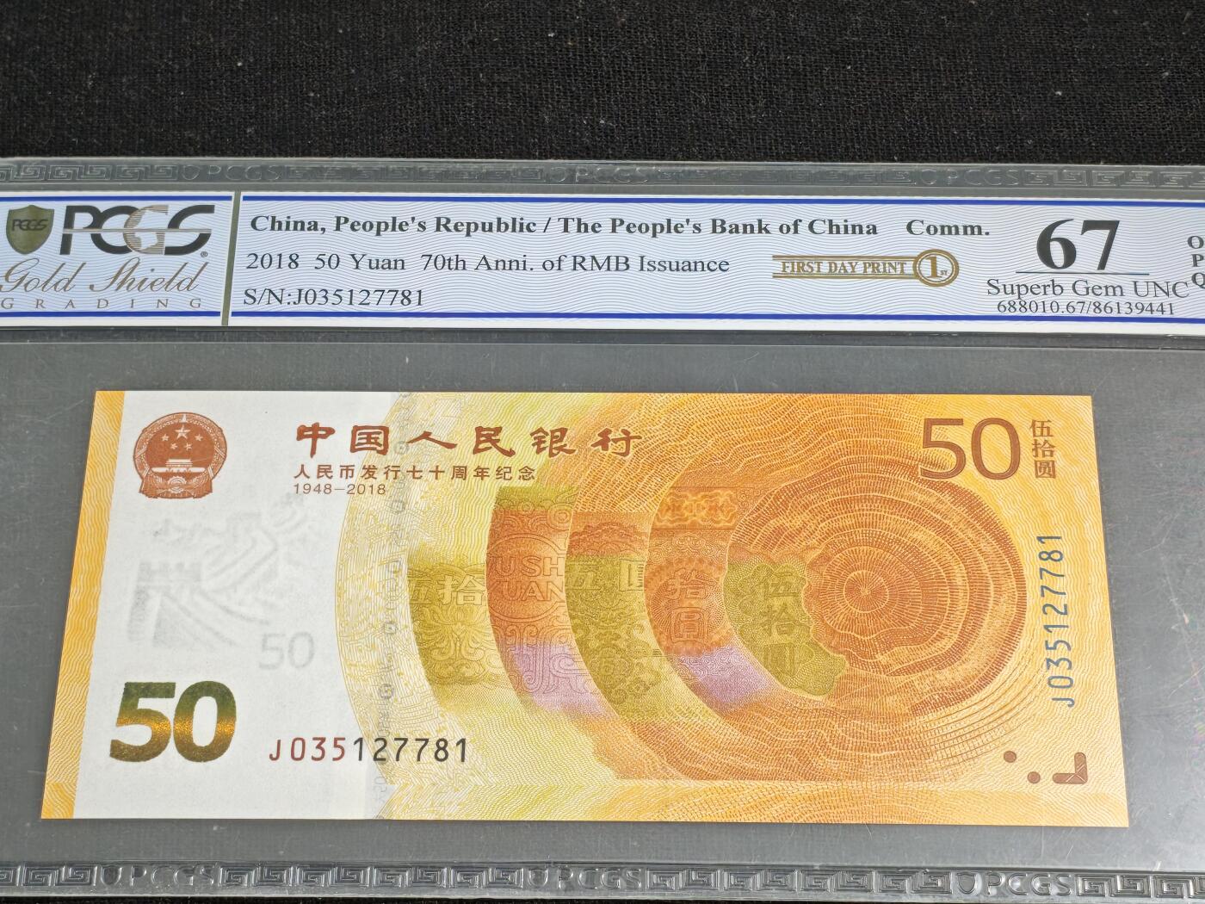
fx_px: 2785
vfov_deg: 18.4
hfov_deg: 24.4
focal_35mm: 80
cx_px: 602
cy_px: 452
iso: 50
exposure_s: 1/423
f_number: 1.5
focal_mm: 4.94
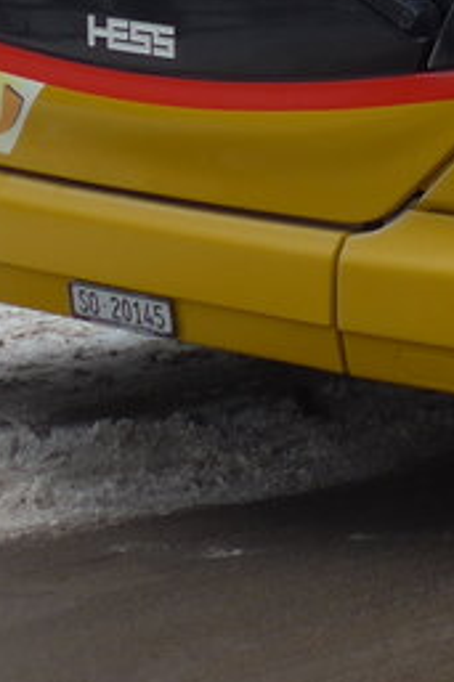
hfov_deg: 6.7
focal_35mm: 199
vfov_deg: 9.9
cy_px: -419
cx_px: 924
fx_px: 3769
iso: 80
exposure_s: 1/250
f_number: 2.8
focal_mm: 8.4
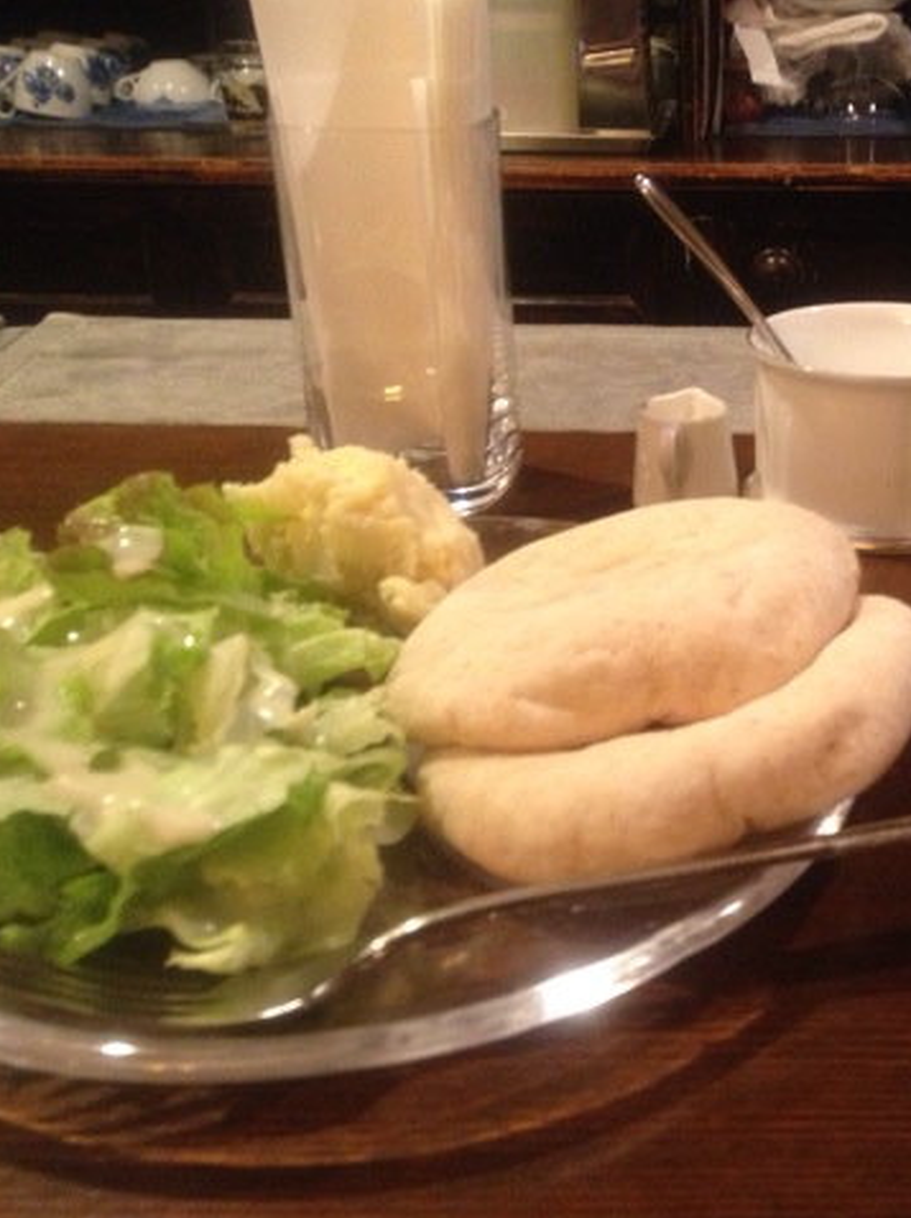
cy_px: 610
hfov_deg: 29.7
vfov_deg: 40.5
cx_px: 794
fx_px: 1651
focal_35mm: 47
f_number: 2.4
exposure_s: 1/15
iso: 400
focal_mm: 4.28
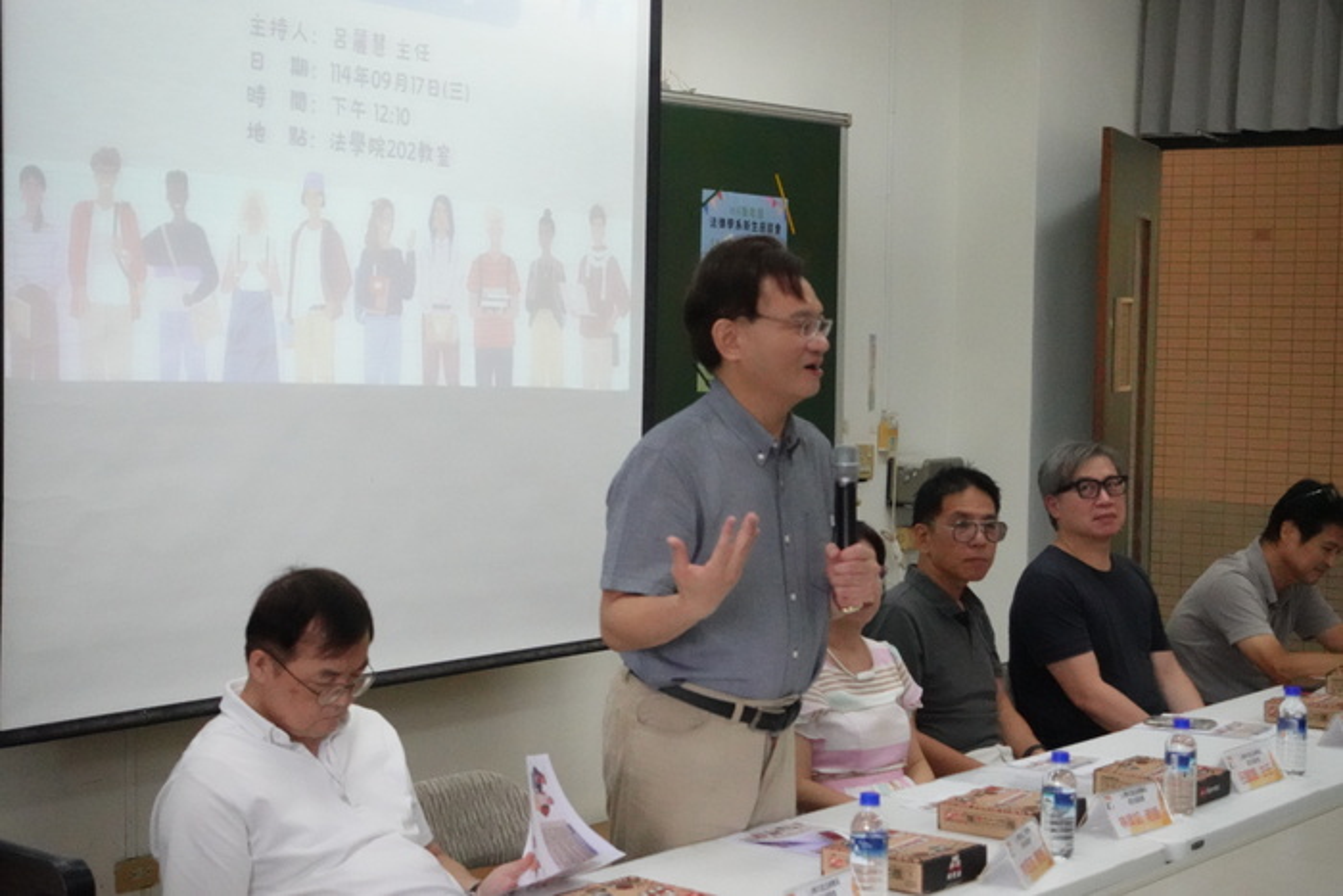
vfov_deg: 21.3
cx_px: 672
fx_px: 2388
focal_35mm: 64
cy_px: 448
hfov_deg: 31.4
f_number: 4
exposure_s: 1/160
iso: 5000
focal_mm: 23.64
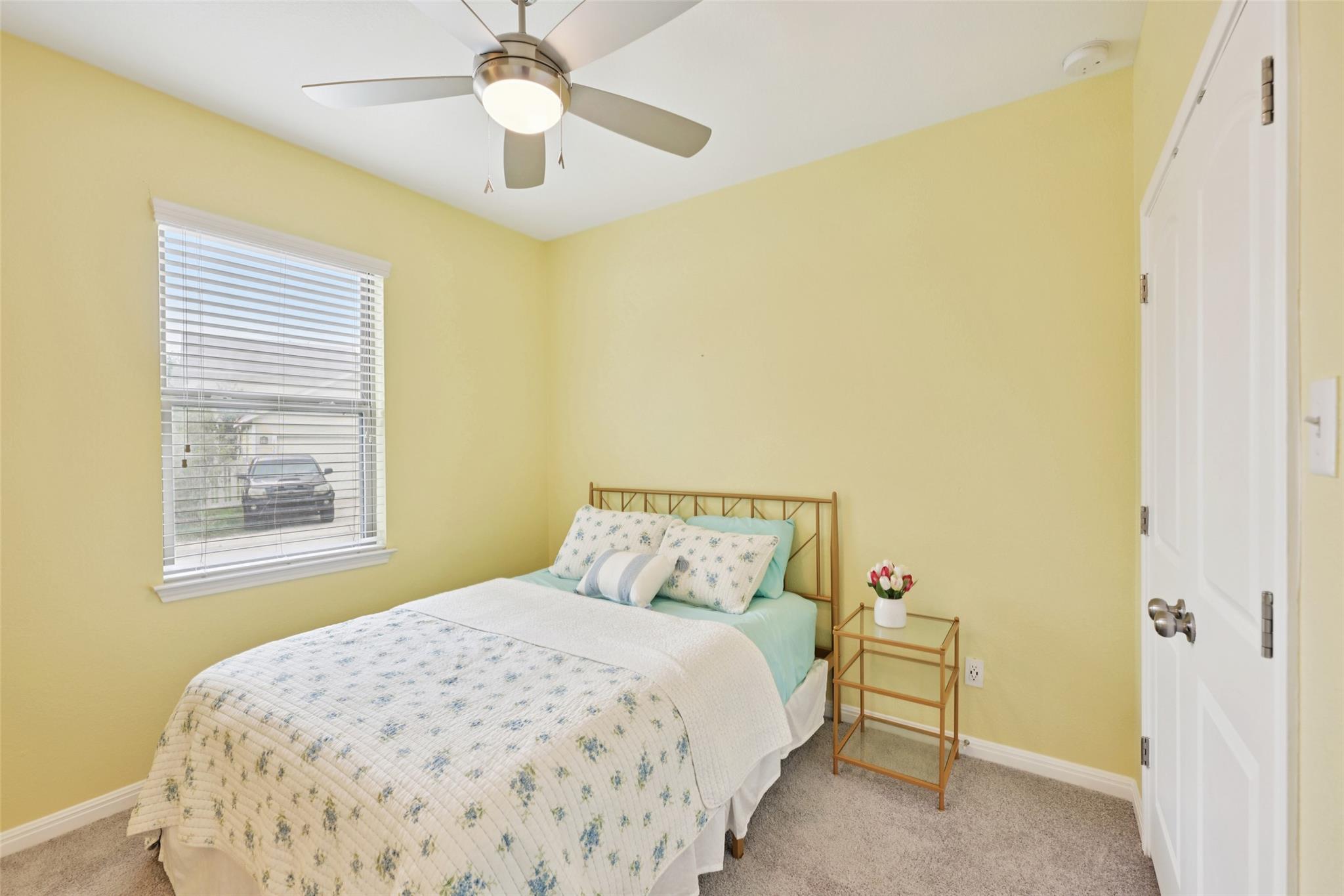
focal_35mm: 15
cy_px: 448
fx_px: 560
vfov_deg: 77.3
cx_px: 672
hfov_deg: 100.4
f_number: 6.7
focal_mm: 15
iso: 100
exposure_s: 1/20
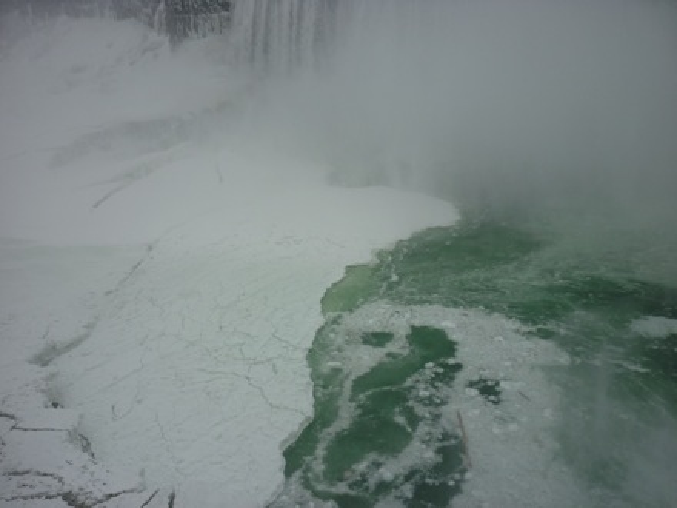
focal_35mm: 33
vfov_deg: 42.9
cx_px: 338
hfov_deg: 55.4
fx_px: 645
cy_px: 254
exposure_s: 1/500
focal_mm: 5.5
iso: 80
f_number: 2.8
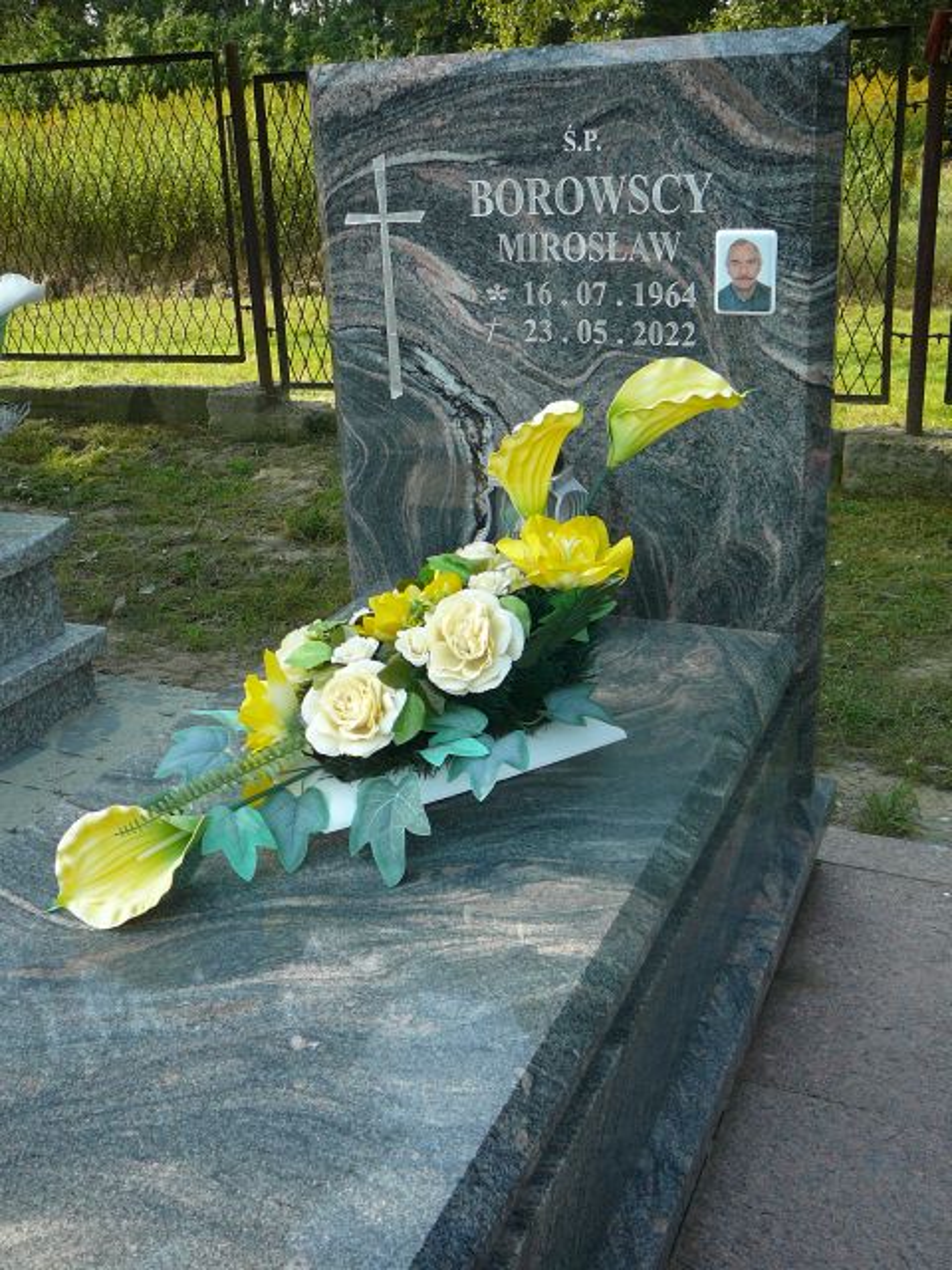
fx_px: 1283
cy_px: 635
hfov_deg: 40.7
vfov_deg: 52.6
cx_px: 476
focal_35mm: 35
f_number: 2.8
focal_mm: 5.2
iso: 80
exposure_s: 1/200
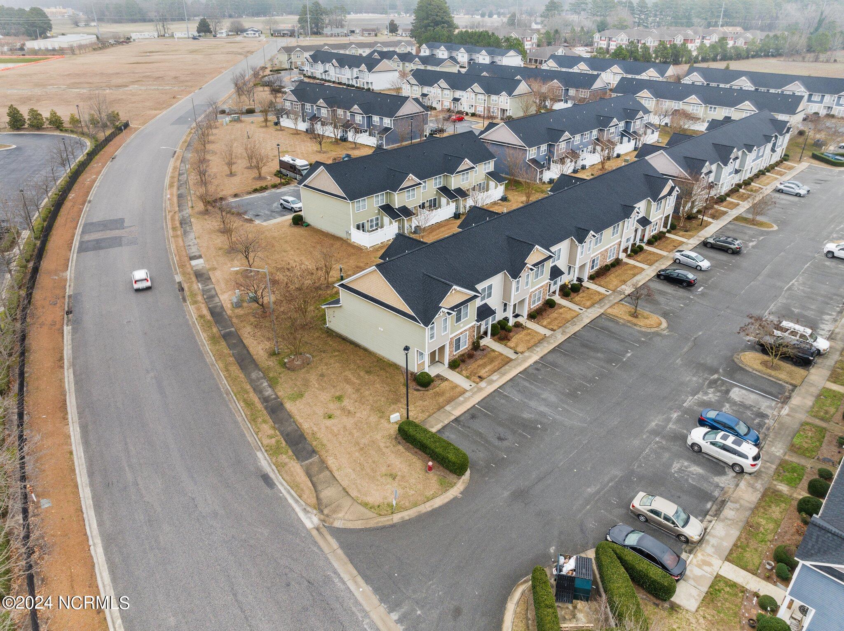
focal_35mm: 24
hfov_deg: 71.6
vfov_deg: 56.8
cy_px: 316
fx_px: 585
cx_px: 422
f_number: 4
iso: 100
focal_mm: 12.29
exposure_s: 1/25
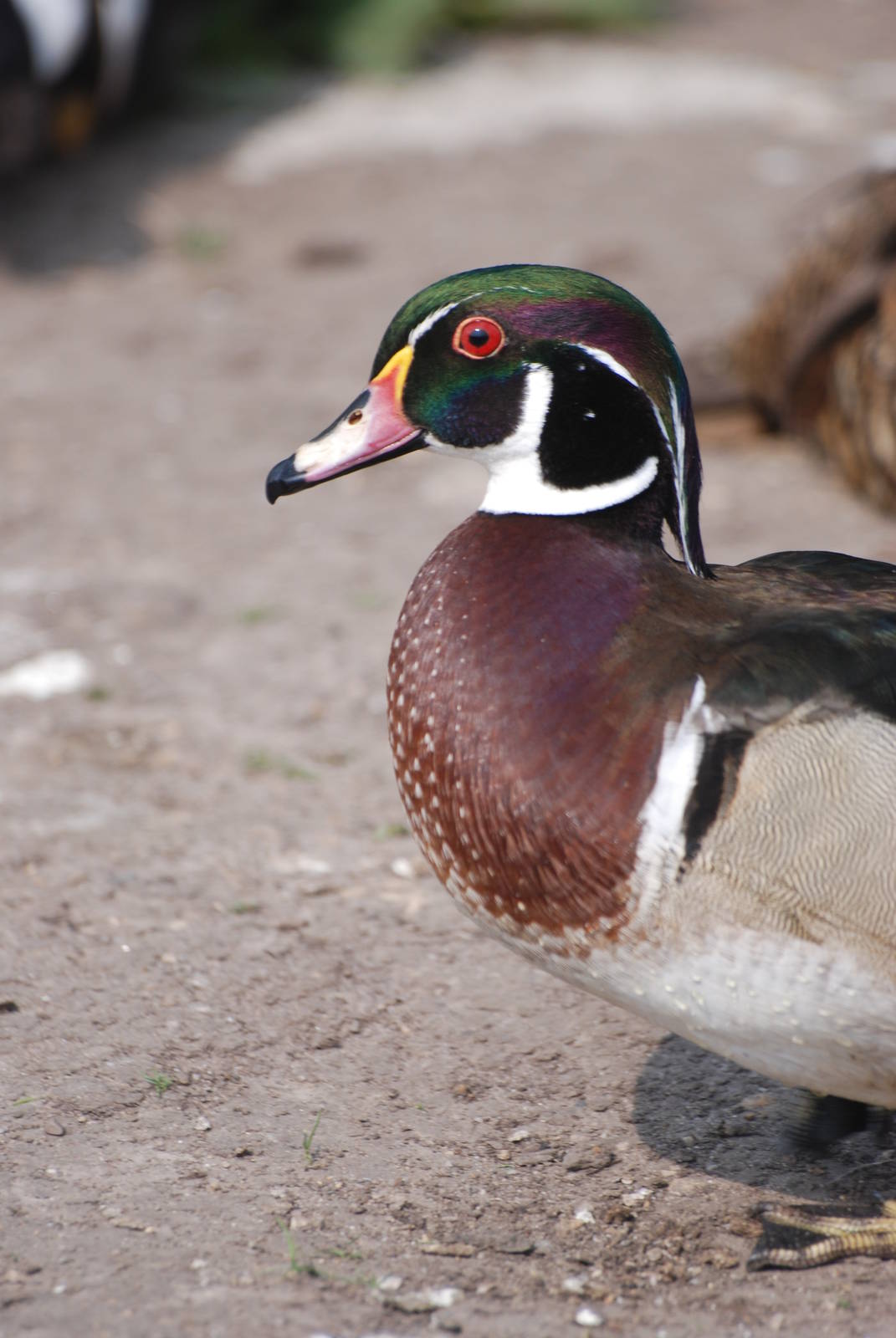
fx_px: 16752
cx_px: 448
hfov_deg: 3.1
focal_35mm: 450
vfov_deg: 4.6
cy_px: 669
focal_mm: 300
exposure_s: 1/500
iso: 200
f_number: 5.6
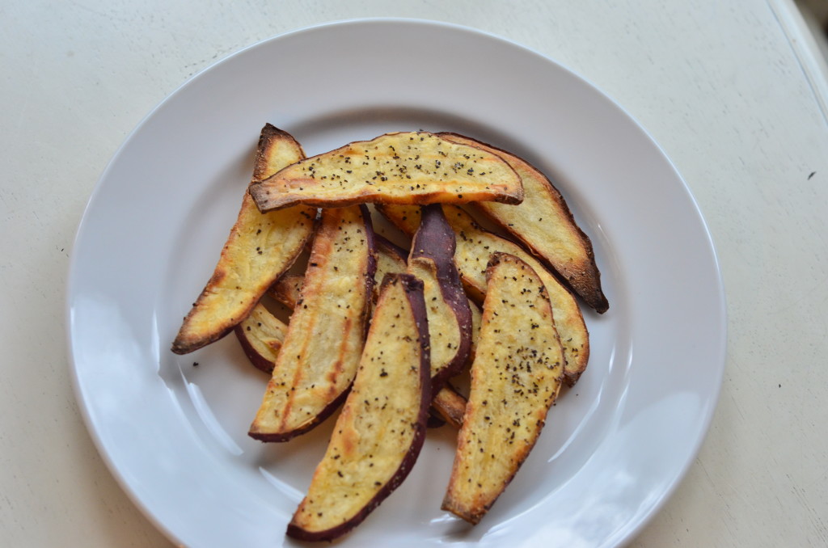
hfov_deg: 27.0
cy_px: 274
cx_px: 414
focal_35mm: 75
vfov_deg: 18.1
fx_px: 1721
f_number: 4
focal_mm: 50
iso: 800
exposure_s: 1/100
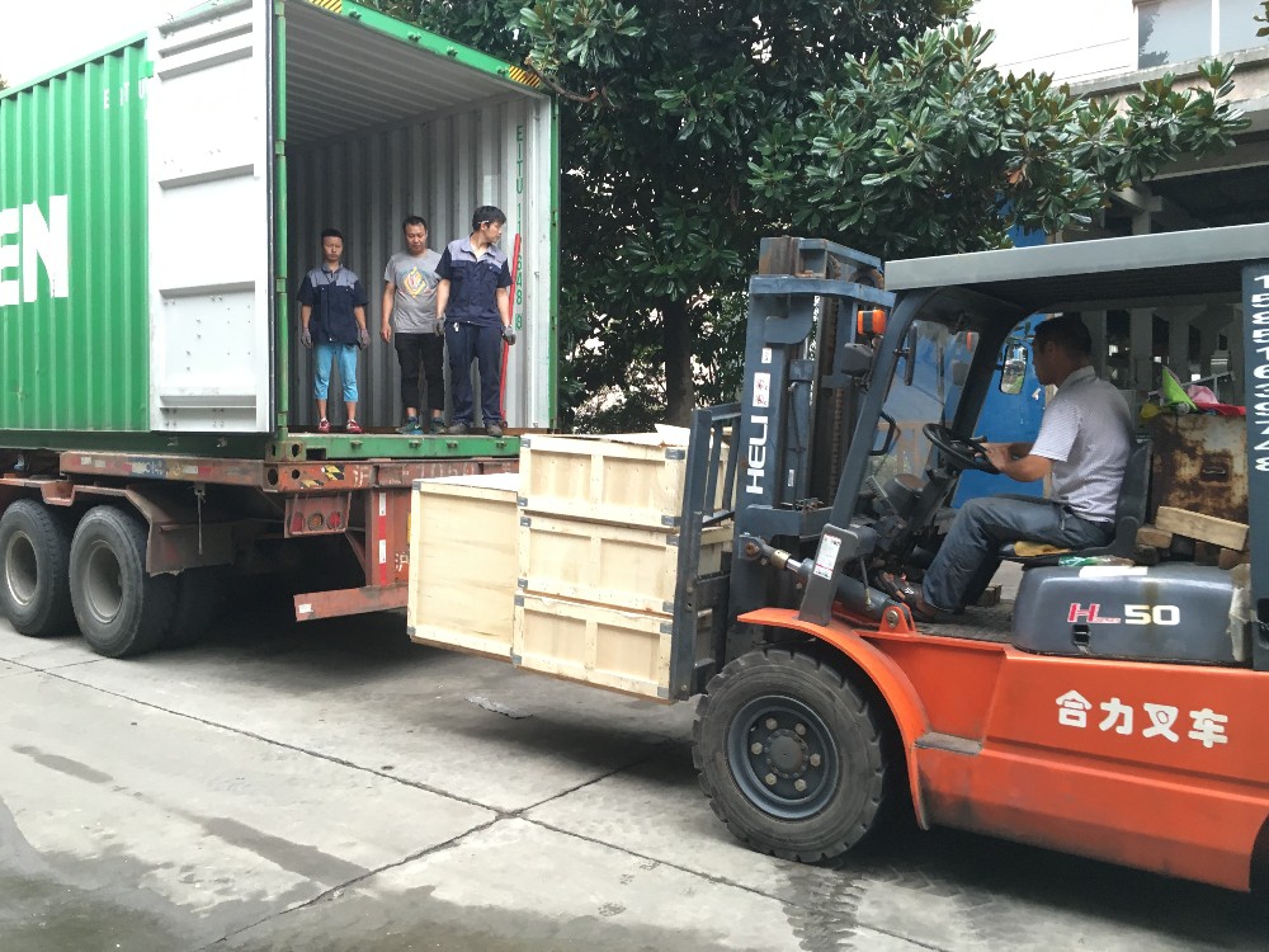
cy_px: 476
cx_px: 634
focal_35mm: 29
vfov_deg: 48.2
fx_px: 1063
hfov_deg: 61.7
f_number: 2.2
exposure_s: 1/33
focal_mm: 4.15
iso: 100
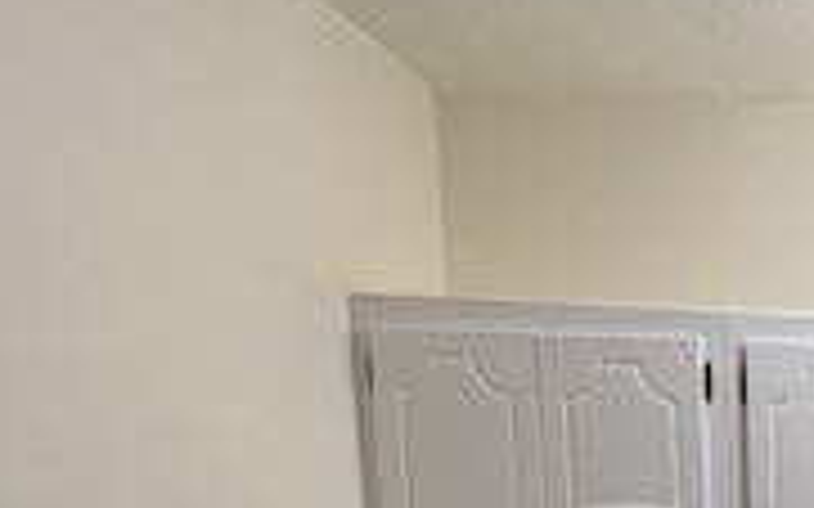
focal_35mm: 61
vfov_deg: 17.2
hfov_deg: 23.8
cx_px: 1322
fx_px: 1353
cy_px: 926
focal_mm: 1.57
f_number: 1.8
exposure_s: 1/60
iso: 250
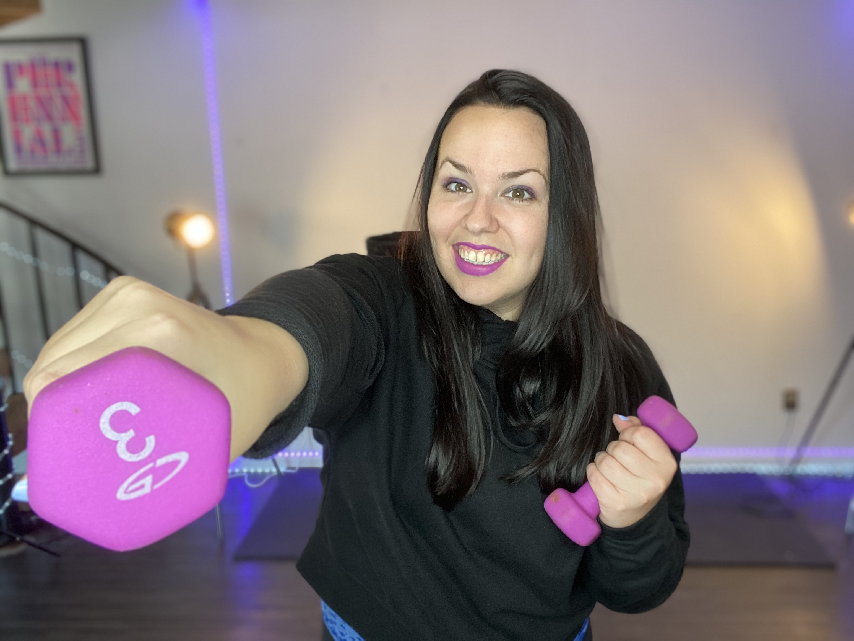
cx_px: 427
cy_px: 320
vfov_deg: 46.8
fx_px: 740
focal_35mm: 30
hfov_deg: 60.0
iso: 160
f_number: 2.2
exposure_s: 1/60
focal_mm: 2.71
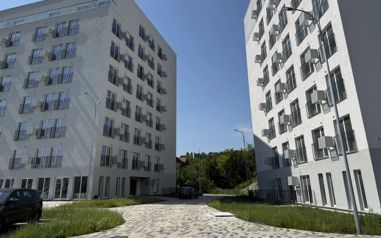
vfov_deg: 47.4
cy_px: 99
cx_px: 193
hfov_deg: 70.4
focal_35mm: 26
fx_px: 270
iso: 80
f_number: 1.78
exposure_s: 1/9091
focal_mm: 6.76
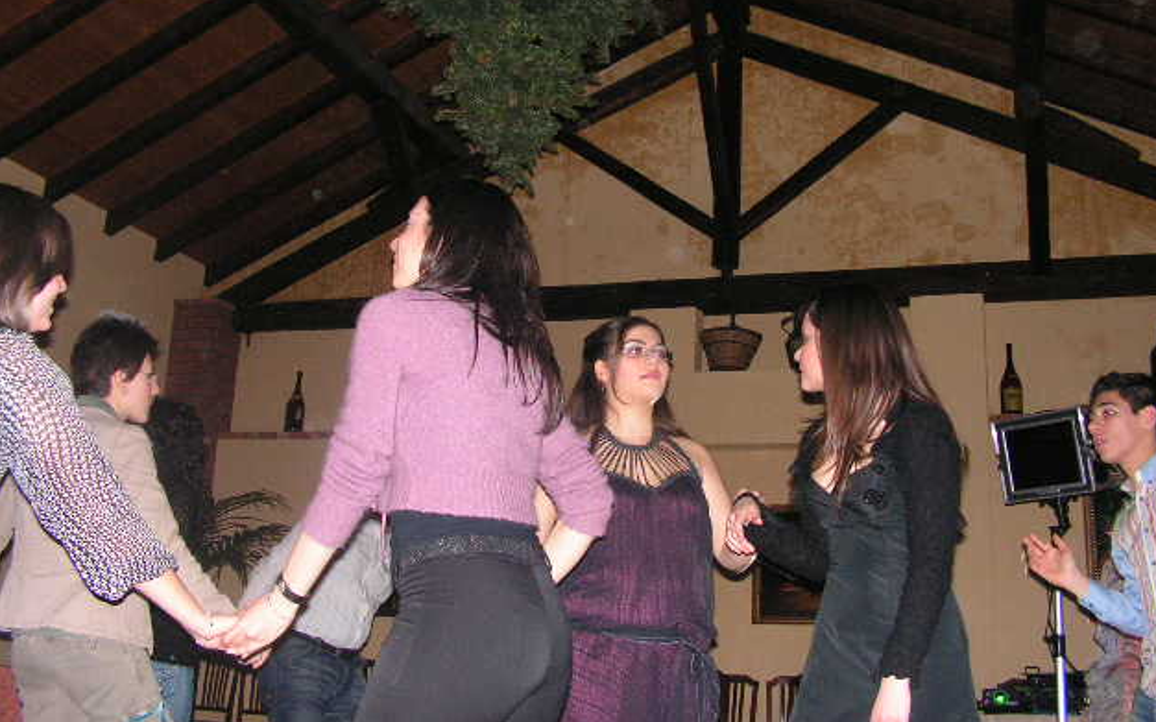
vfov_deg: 32.7
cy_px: 329
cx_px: 587
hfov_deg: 50.4
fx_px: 1228
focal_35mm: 39
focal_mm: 6
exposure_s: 1/40
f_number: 3.2
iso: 200
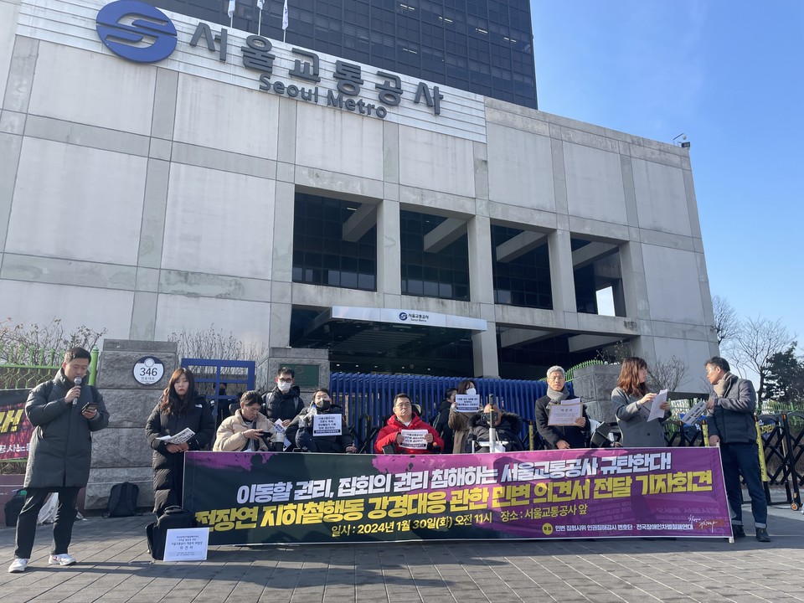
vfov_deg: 53.1
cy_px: 302
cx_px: 402
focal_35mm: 26
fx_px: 604
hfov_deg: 67.3
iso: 32
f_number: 1.6
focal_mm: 4.2
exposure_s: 1/955
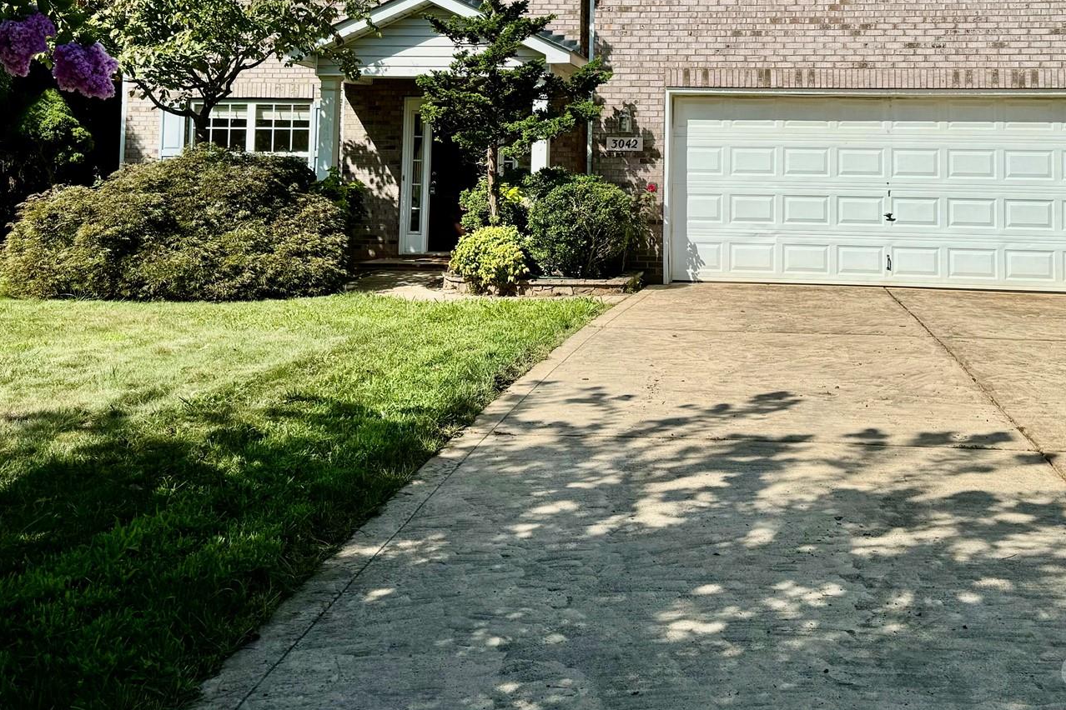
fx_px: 1184
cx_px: 679
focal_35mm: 40
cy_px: 104
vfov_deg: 32.1
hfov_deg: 47.9
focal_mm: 6.76
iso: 80
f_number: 1.78
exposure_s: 1/5814
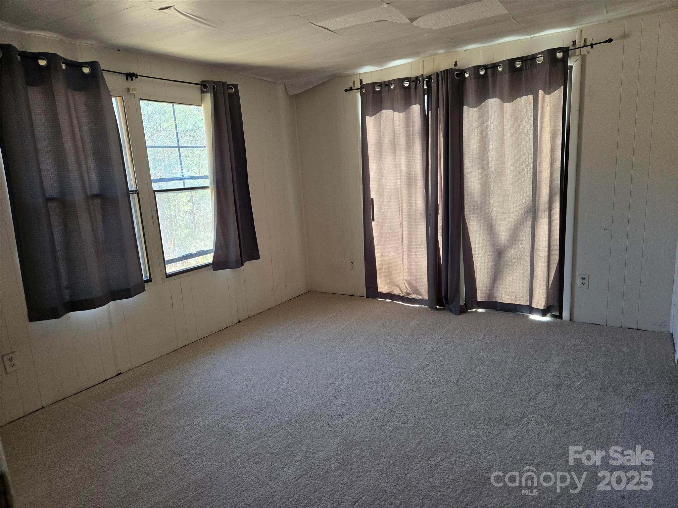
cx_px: 339
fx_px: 450
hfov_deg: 73.9
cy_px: 254
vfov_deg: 58.9
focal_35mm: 23
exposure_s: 1/180
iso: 200
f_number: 1.8
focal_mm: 5.4
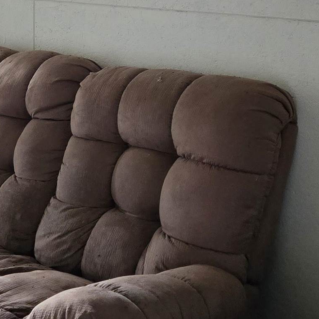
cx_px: 44
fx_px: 855
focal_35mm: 82
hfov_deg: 20.8
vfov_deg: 20.9
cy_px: 71
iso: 500
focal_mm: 5.4
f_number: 1.8
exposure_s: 1/120
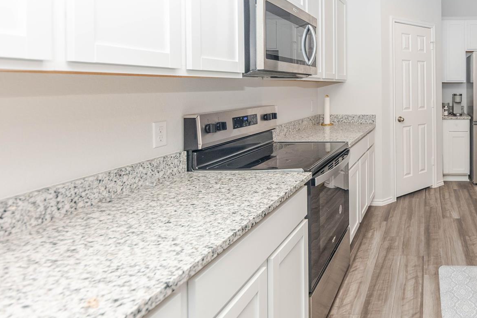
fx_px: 278
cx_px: 395
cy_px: 143
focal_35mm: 21
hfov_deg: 71.3
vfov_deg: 59.4
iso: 320
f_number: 4
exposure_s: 1/160
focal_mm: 12
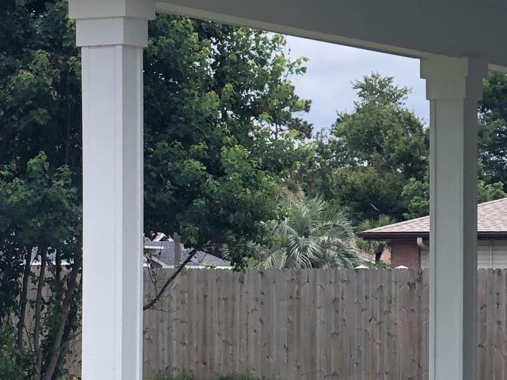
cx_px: -140
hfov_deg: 10.1
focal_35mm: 193
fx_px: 2828
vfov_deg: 7.7
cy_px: 326
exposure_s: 1/448
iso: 20
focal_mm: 6.6
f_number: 2.8
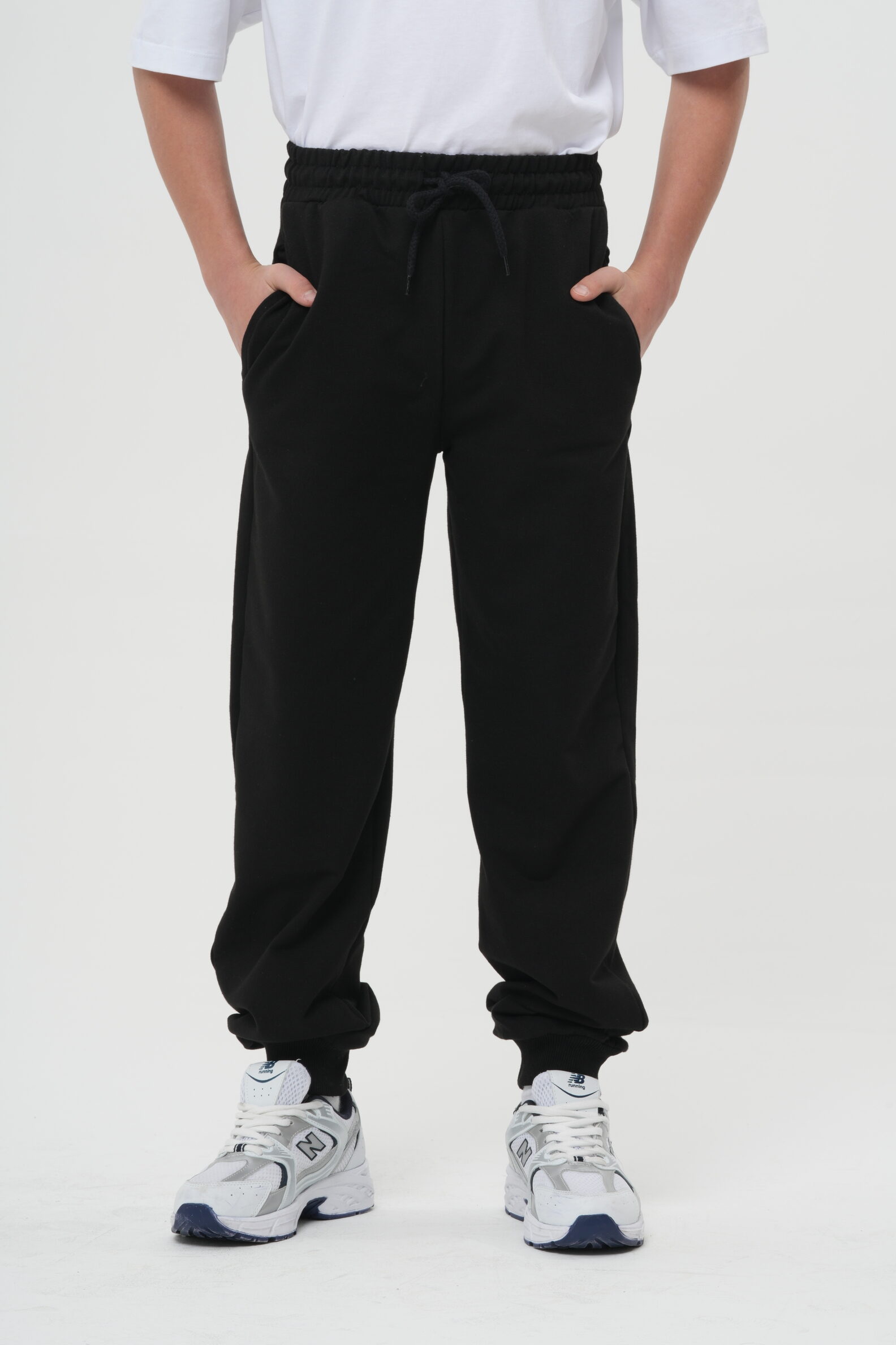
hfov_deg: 12.3
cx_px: 448
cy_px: 672
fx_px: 4144
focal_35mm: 111
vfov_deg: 18.4
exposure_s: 1/125
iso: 160
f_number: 16
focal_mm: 111
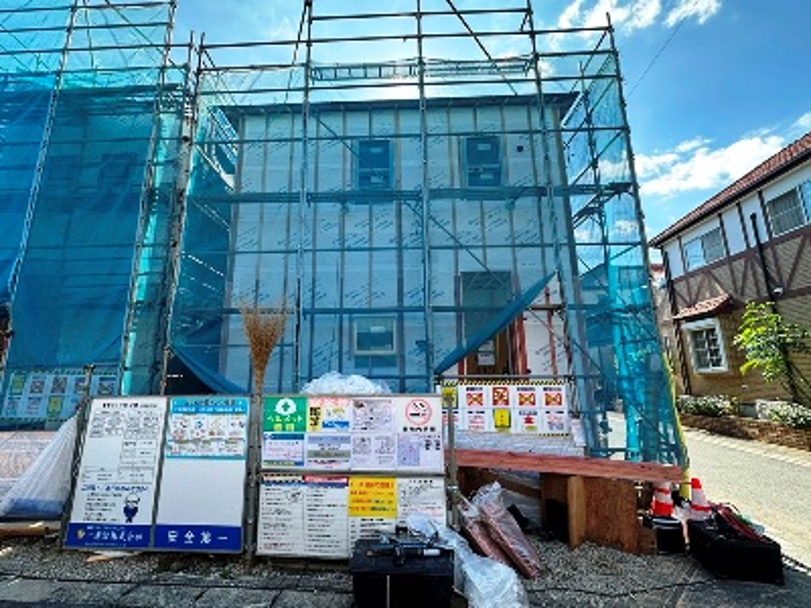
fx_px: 328
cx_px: 406
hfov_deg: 102.1
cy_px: 304
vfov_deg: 85.7
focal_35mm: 14
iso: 40
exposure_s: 1/477
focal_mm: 2.22
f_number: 2.2
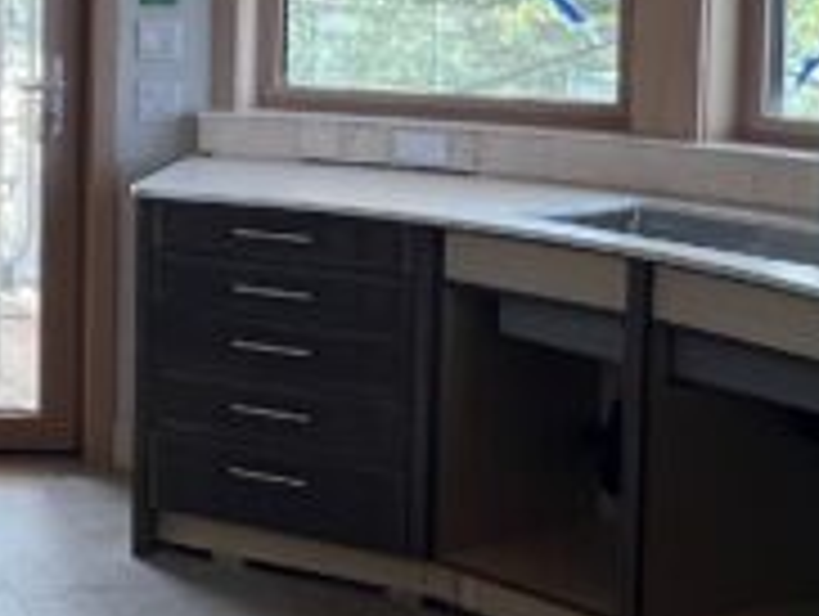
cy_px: 40
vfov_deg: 19.8
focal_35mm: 73
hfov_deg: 22.5
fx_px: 1729
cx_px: -364
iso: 64
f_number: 1.8
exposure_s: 1/120
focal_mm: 1.57
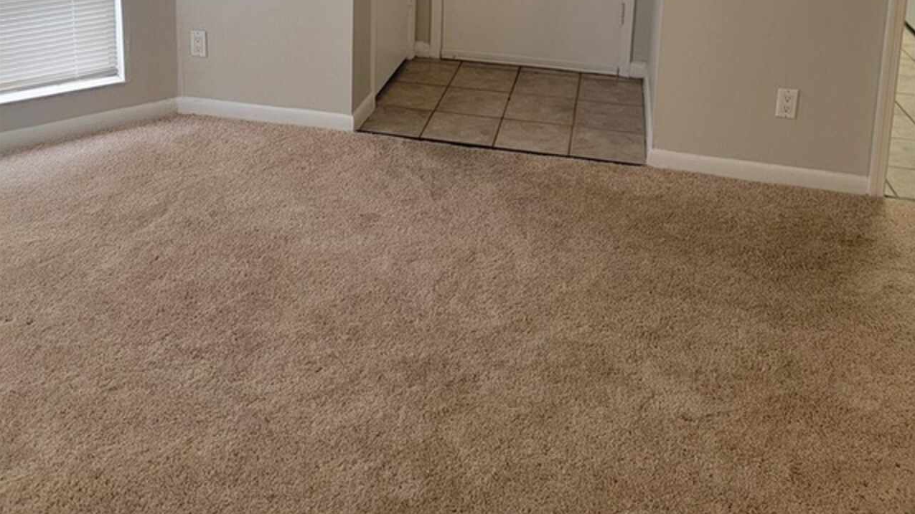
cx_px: 458
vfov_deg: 29.5
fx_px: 849
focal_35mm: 35
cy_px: -83
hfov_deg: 56.6
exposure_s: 1/120
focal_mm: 6.7
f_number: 1.8
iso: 250
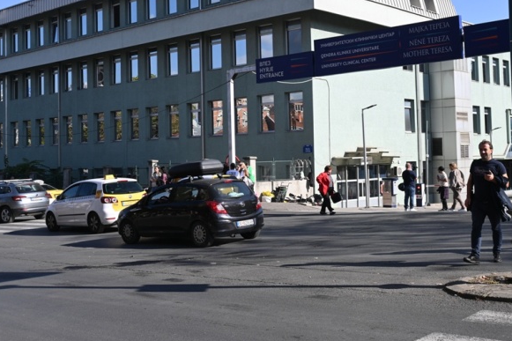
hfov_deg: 41.9
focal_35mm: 47
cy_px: 129
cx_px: 266
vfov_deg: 28.5
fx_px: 668
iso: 100
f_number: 6.3
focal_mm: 24
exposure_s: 1/320
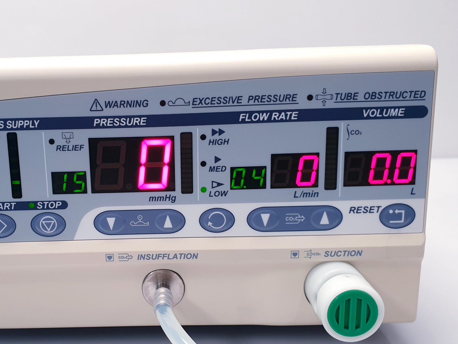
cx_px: 149
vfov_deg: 35.8
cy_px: 206
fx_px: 529
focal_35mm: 40
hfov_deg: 46.0
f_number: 2.4
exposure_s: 1/50
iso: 80
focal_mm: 4.3
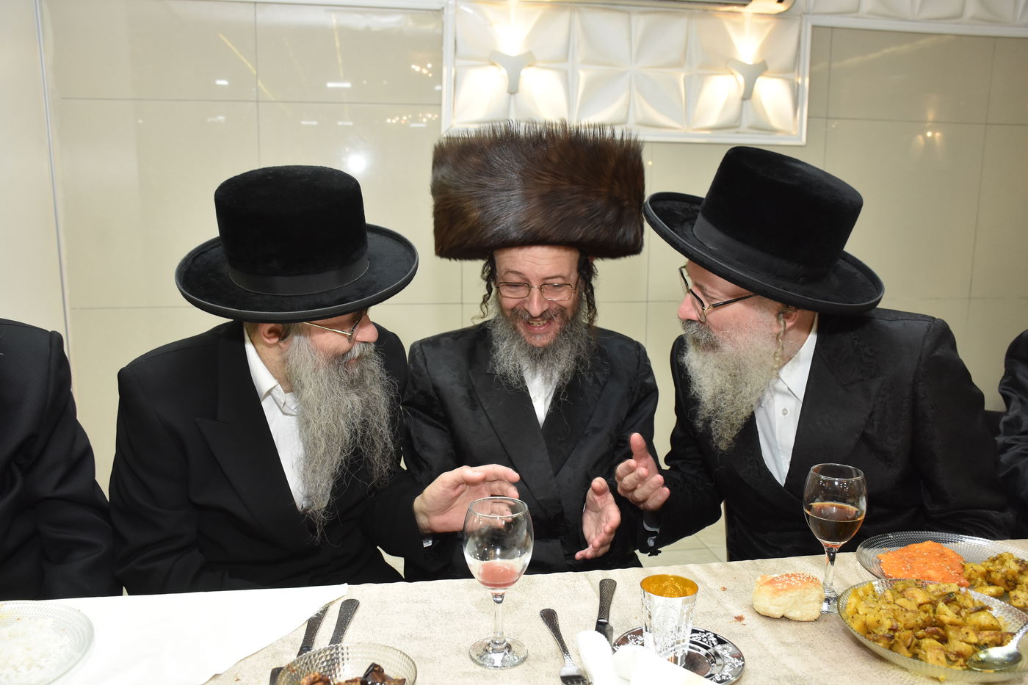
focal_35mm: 30
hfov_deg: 61.9
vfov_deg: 43.6
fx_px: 857
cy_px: 342
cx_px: 514
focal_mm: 20
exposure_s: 1/100
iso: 1000
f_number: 5.6
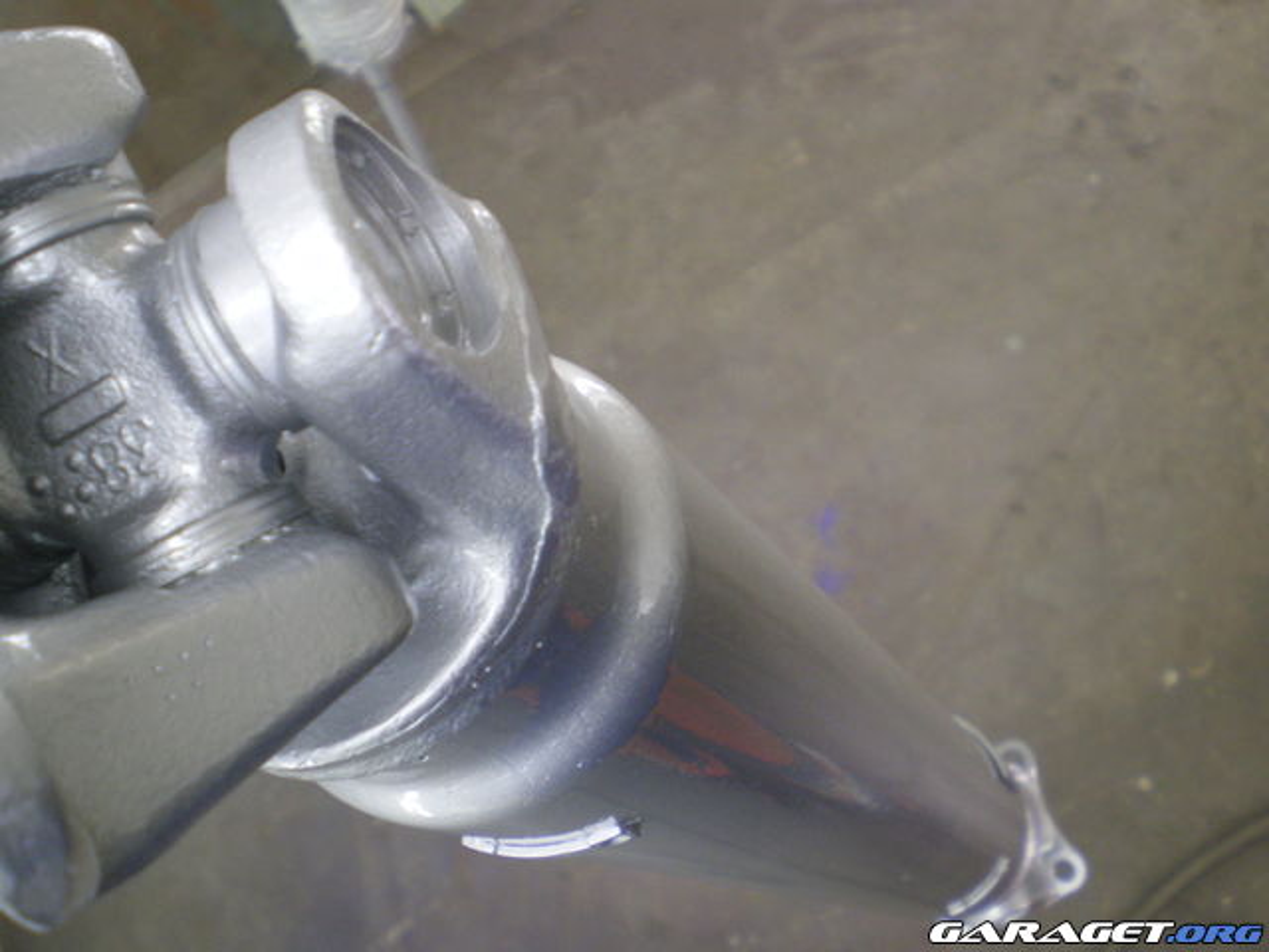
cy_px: 476
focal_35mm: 38
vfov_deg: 37.7
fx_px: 1393
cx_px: 634
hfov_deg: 49.0
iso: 200
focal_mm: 6.3
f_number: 3.1
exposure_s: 1/30
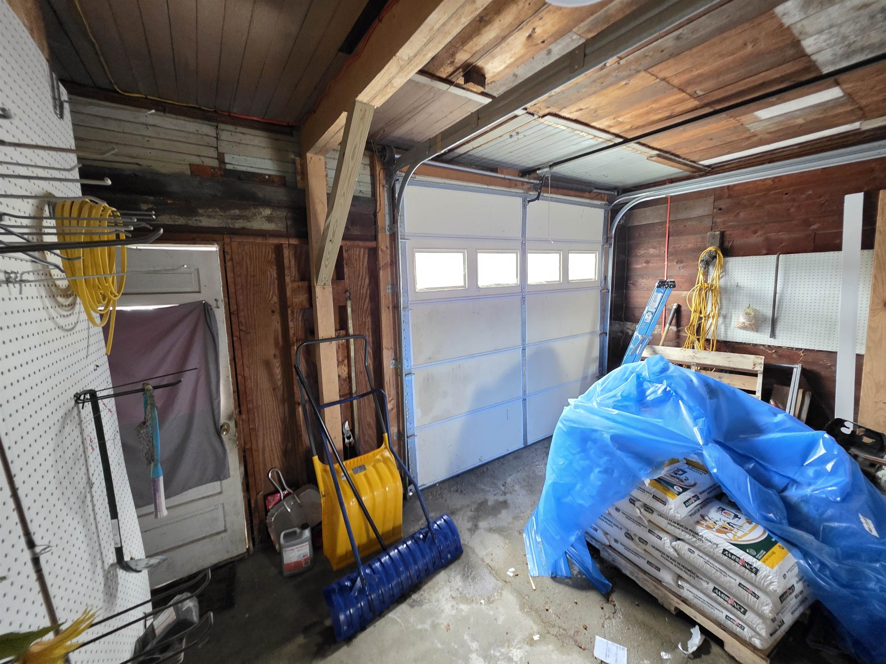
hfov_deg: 106.2
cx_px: 443
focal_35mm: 13
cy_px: 332
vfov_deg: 89.9
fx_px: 333
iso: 800
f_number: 1.9
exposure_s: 1/40
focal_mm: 2.2
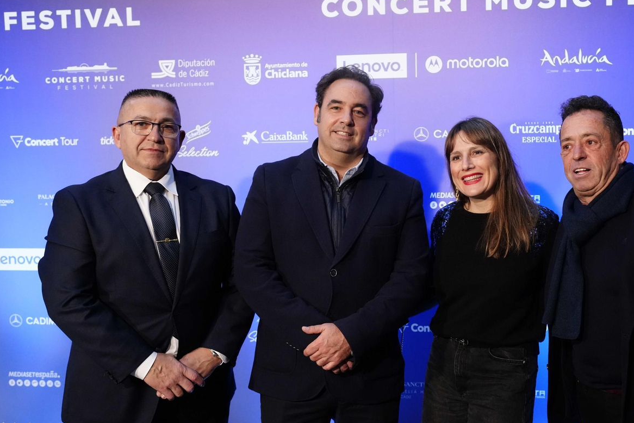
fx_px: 845
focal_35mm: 48
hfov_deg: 40.7
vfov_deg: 28.1
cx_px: 415
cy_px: 240
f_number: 3.5
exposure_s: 1/100
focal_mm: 35
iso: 3200
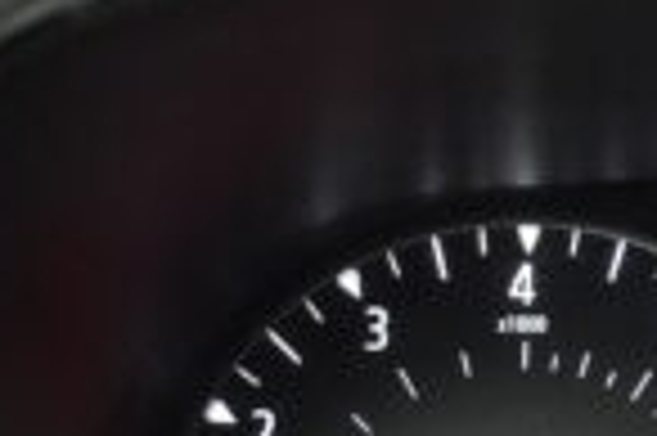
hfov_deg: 10.7
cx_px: 1166
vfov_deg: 7.4
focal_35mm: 182
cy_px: 596
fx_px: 3311
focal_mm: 23
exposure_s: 1/60
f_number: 3.8
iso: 1600
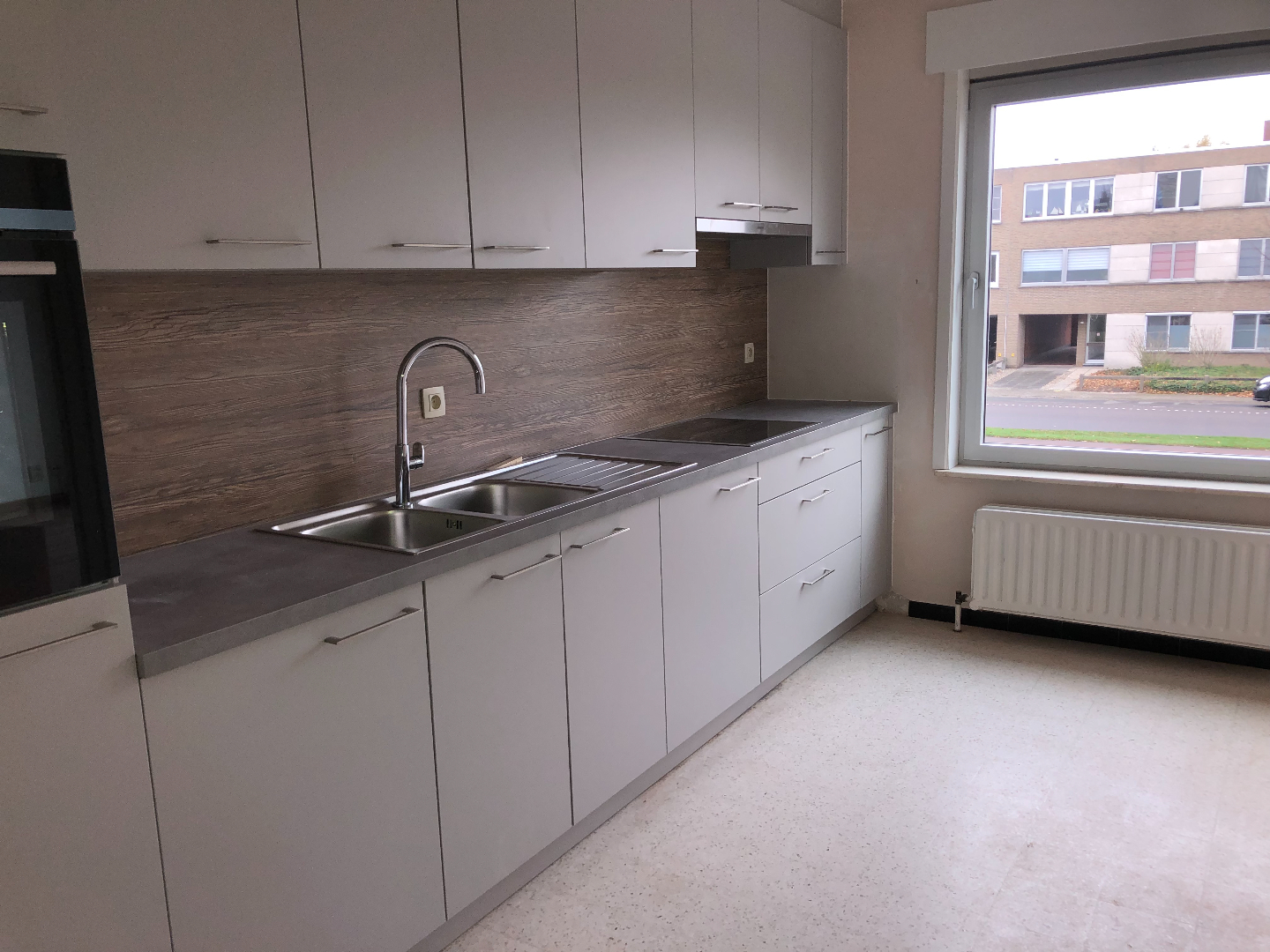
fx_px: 1027
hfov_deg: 63.4
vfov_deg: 49.7
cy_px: 476
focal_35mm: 28
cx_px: 635
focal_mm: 3.99
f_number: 1.8
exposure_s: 1/100
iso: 25
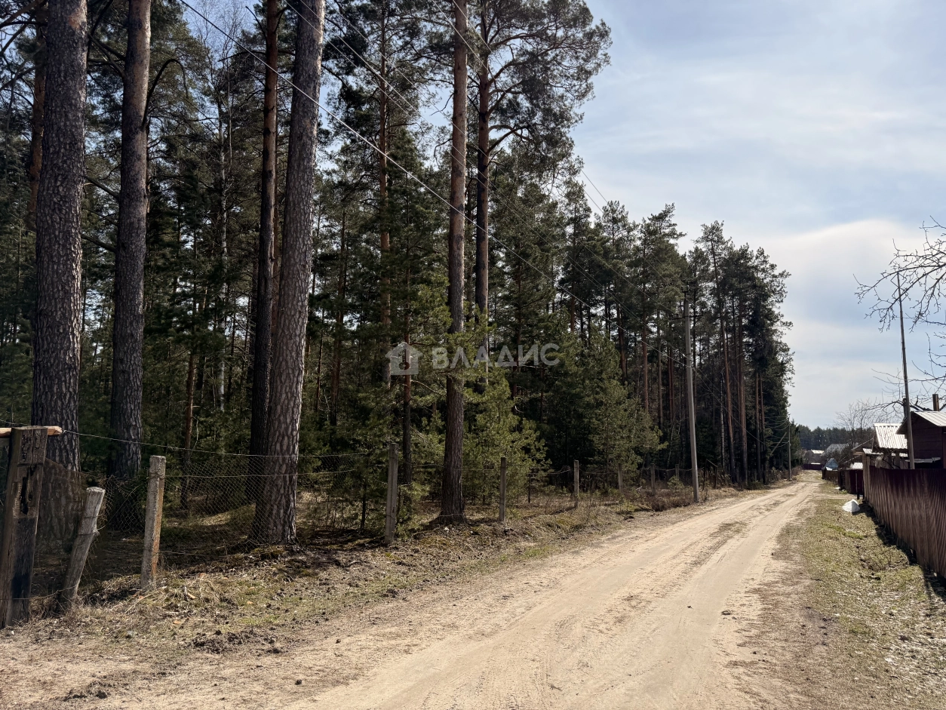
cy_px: 355
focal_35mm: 24
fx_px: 656
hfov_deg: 71.6
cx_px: 473
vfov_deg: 56.8
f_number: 1.78
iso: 100
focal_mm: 6.76
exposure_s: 1/6173
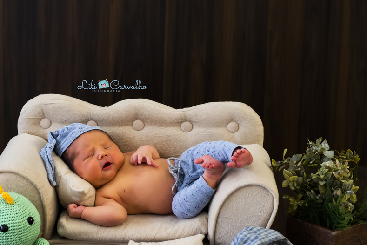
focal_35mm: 76
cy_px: 163
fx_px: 775
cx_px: 121
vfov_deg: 17.9
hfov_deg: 26.5
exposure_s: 1/200
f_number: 3.5
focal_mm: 50
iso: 2000
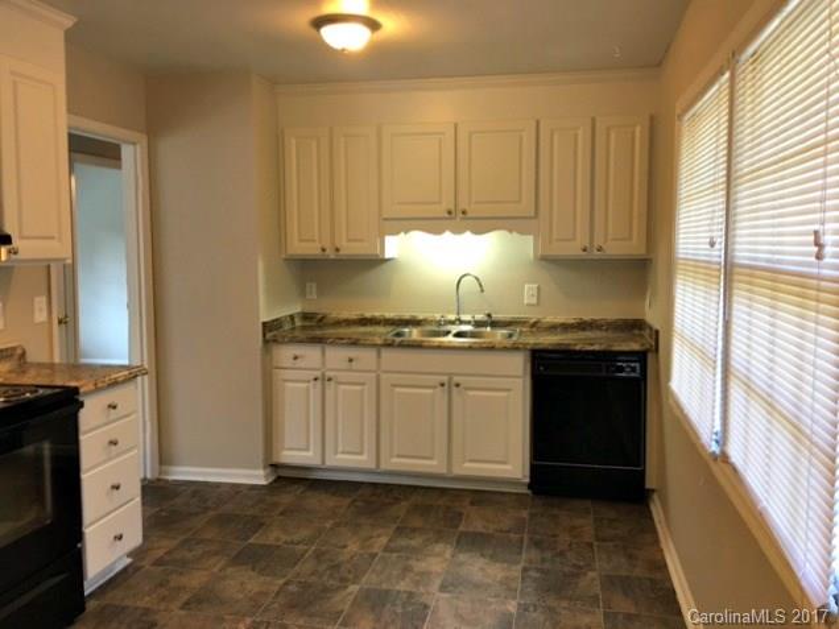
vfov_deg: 48.2
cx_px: 420
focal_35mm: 29
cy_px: 314
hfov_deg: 61.7
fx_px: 703
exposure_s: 1/15
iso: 50
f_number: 2.2
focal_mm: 4.15
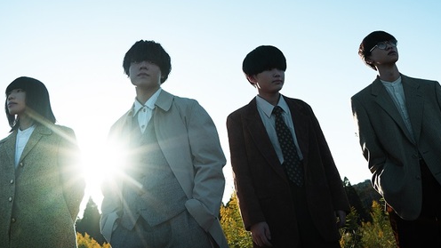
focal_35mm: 36
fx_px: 421
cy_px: 56
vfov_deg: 32.1
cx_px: 229
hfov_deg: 55.3
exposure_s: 1/640
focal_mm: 24
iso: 100
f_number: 4
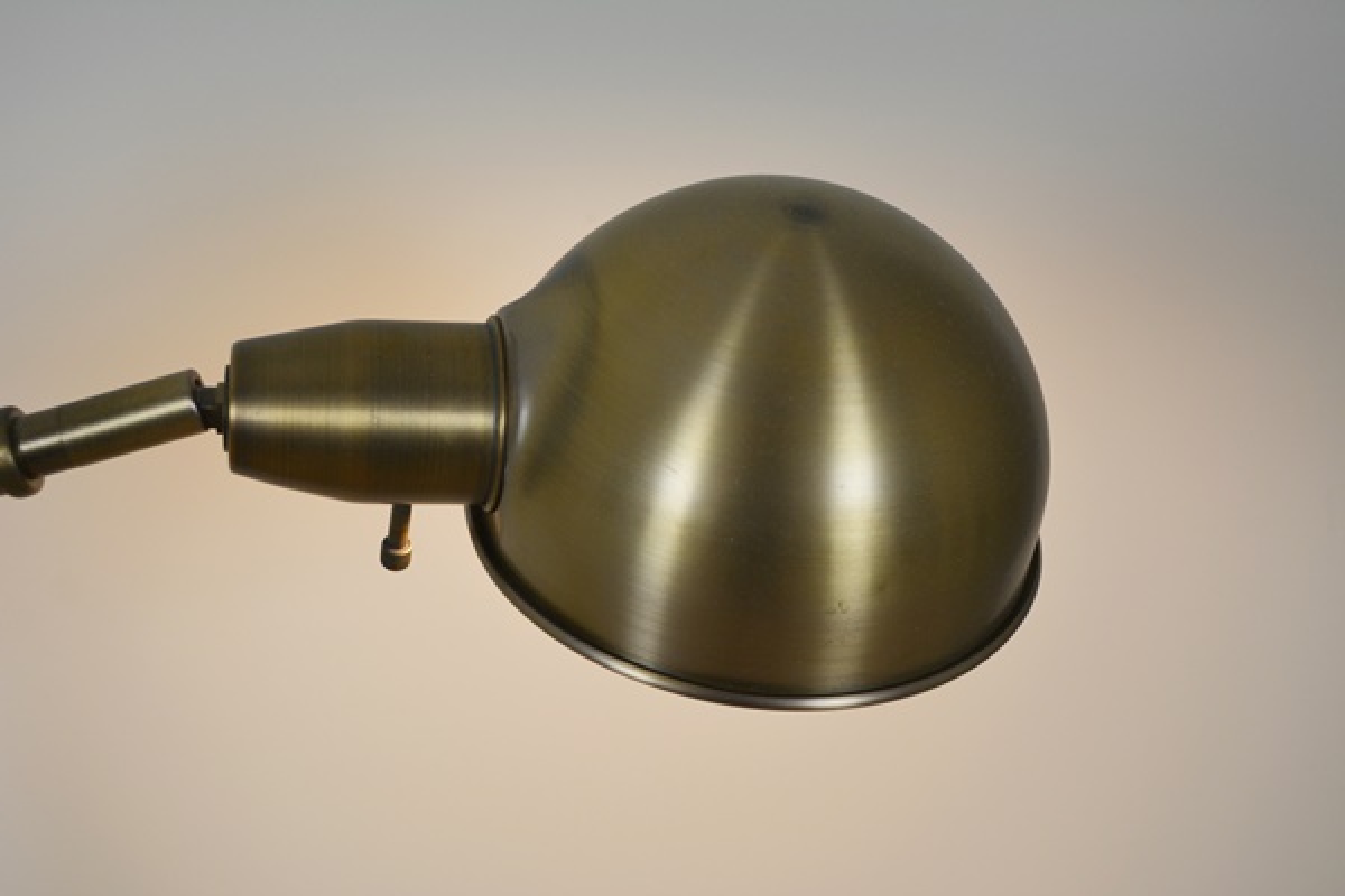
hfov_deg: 41.1
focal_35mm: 48
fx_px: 1793
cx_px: 672
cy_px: 448
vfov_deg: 28.1
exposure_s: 1/125
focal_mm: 32
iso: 360
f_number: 5.6
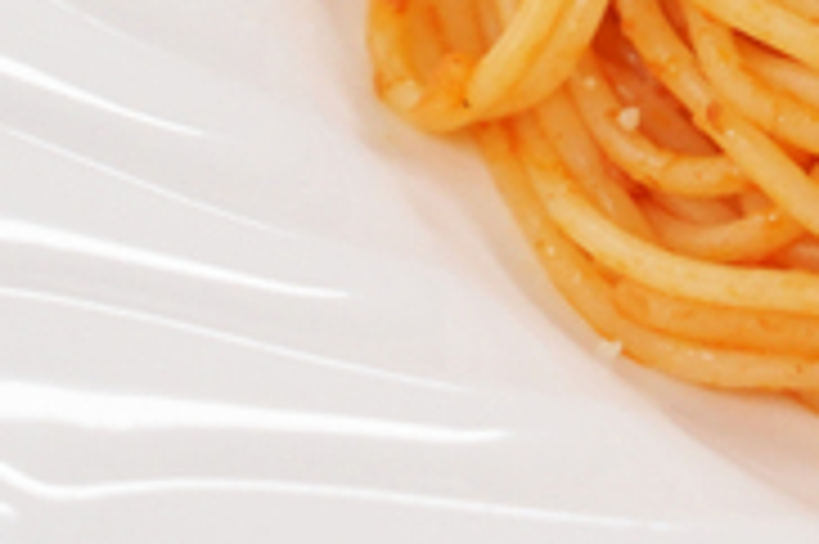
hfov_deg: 3.1
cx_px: 842
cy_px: -292
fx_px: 15047
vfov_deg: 2.1
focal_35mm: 662
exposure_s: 1/160
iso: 1600
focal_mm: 157
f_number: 6.3
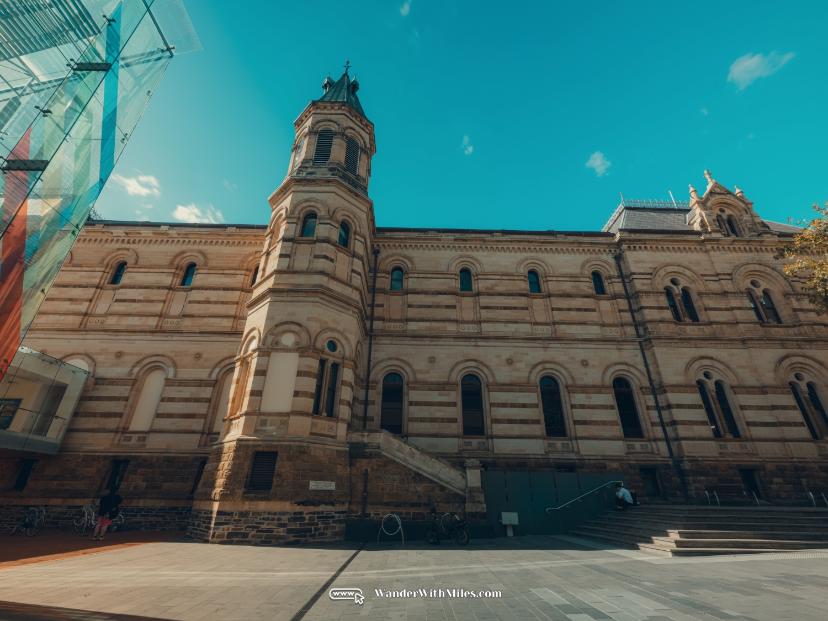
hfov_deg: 94.5
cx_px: 414
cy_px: 310
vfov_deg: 78.1
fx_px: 383
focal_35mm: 16
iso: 100
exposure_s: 5
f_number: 16
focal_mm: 20
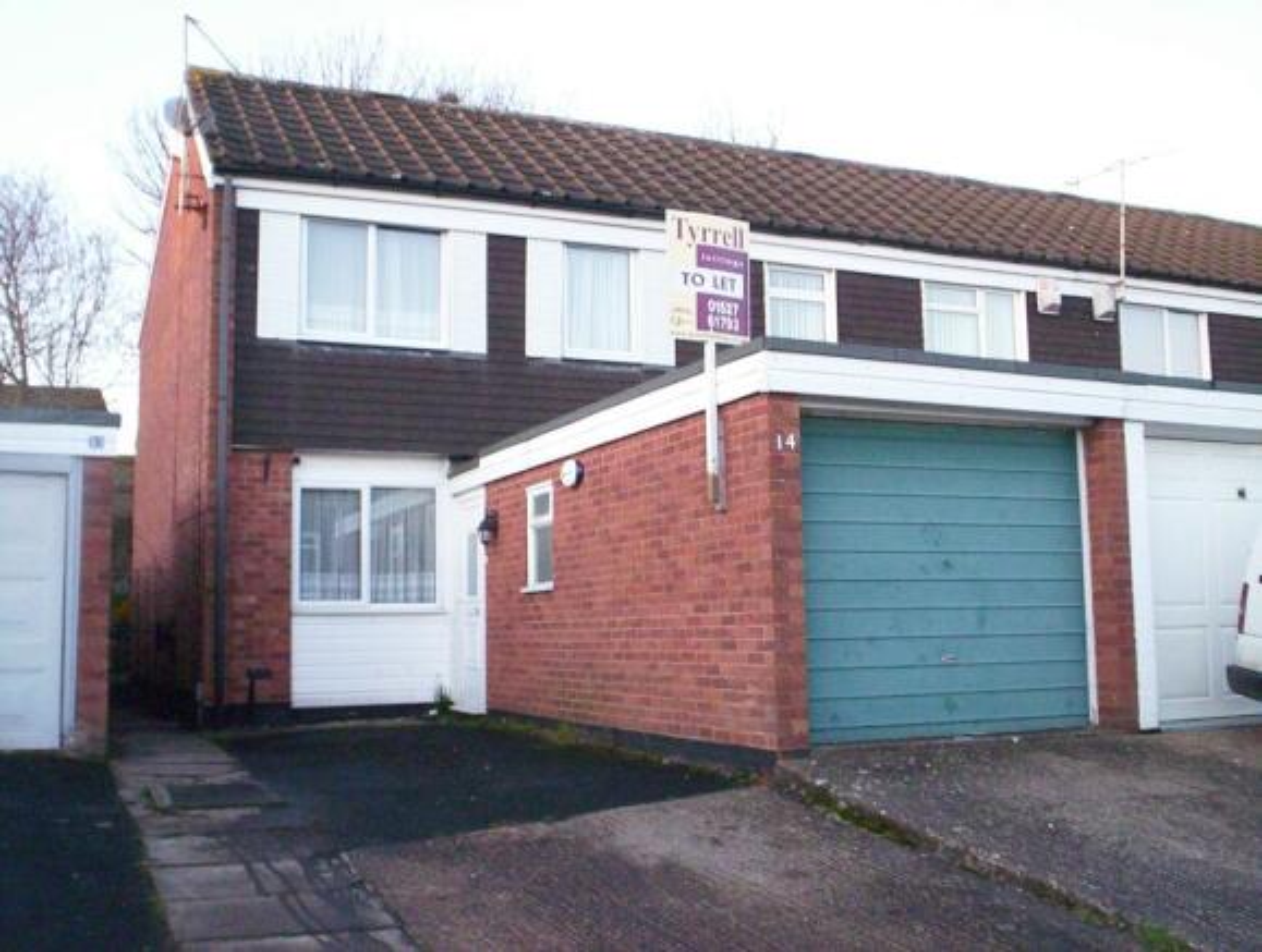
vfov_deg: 37.9
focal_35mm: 38
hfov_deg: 48.9
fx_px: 1389
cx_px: 631
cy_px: 476
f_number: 4.5
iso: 140
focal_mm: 4.99
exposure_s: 1/60
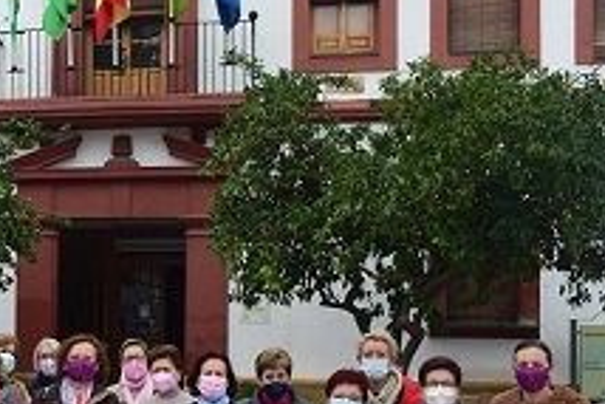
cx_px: -81
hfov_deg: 25.1
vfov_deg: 18.3
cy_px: 307
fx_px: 1247
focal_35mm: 74
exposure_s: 1/160
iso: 400
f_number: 9
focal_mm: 21
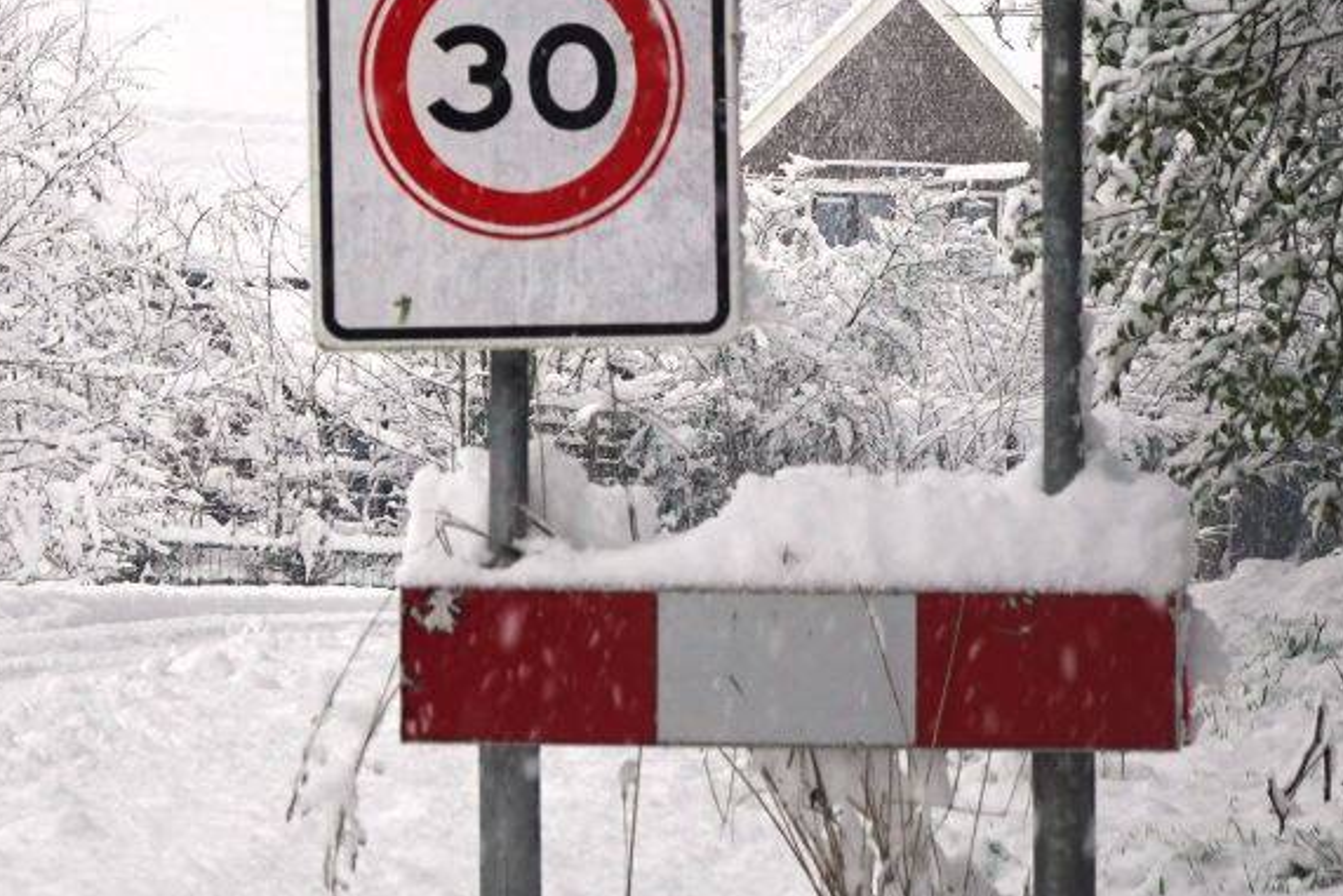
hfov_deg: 9.4
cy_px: 136
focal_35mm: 218
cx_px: 35
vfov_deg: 6.3
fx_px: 8134
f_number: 4
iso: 200
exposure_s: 1/100
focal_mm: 30.26
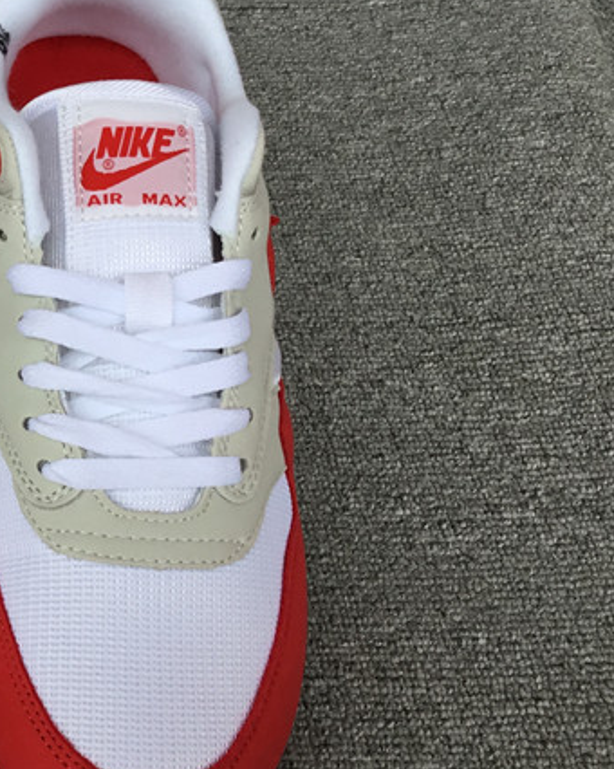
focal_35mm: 64
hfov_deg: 22.1
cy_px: 387
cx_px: -117
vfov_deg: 29.6
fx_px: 1456
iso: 25
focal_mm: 3.3
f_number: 2.4
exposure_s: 1/118
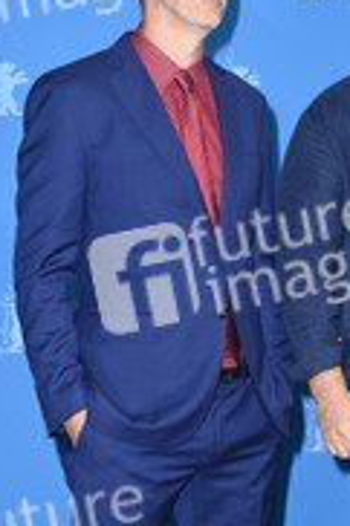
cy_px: 410
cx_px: 321
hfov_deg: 12.3
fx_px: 1607
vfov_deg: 18.5
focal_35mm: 110
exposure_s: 1/250
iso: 1000
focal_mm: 50
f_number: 5.6
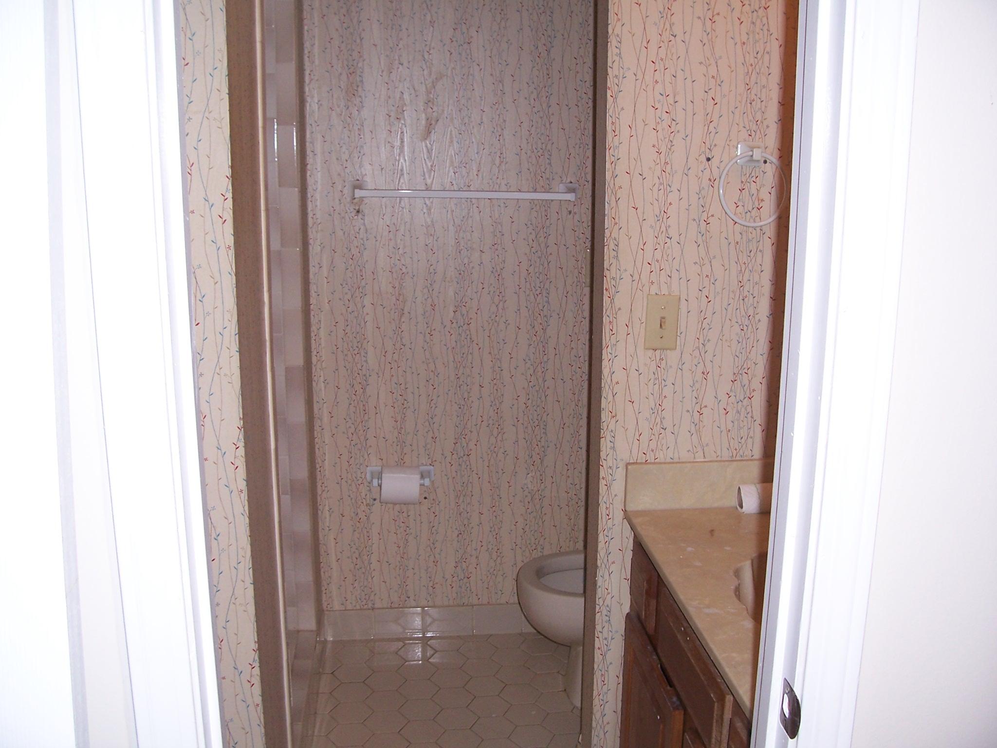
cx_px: 498
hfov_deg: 54.0
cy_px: 374
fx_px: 979
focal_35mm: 34
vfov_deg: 41.8
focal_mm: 5.6
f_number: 2.7
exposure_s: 1/60
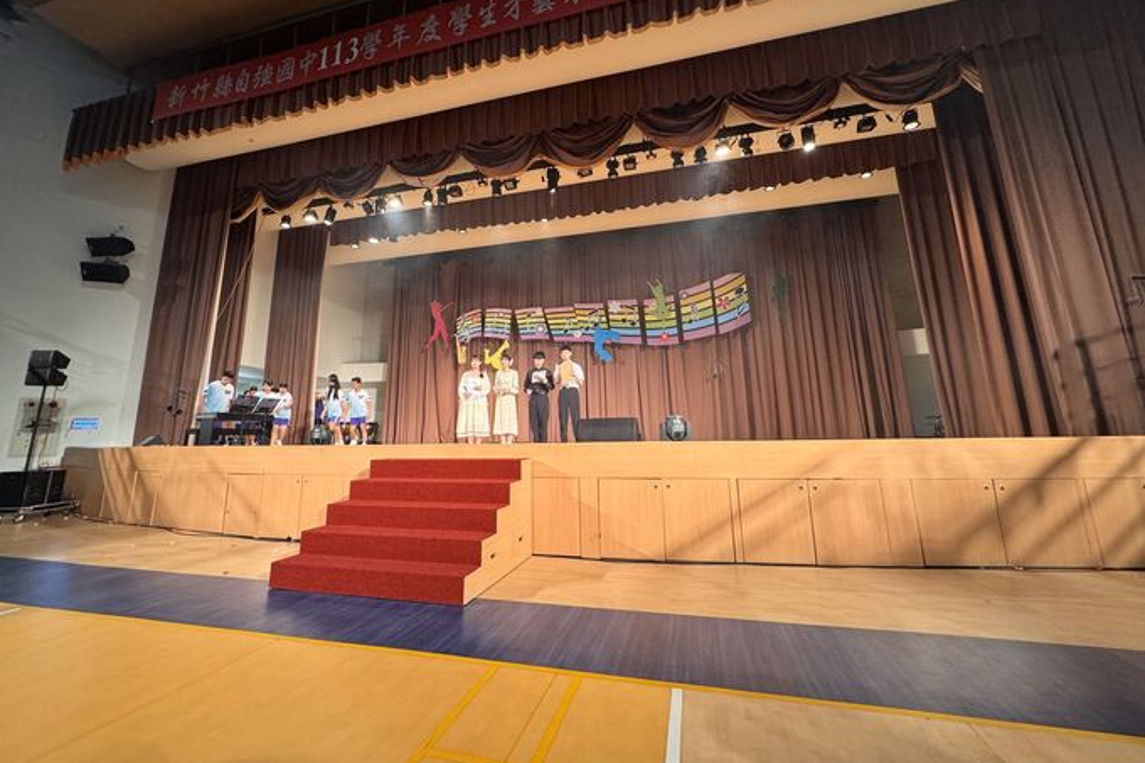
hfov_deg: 100.4
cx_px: 562
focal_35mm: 15
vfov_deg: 77.0
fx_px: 477
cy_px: 338
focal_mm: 2.22
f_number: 2.2
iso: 250
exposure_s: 1/60
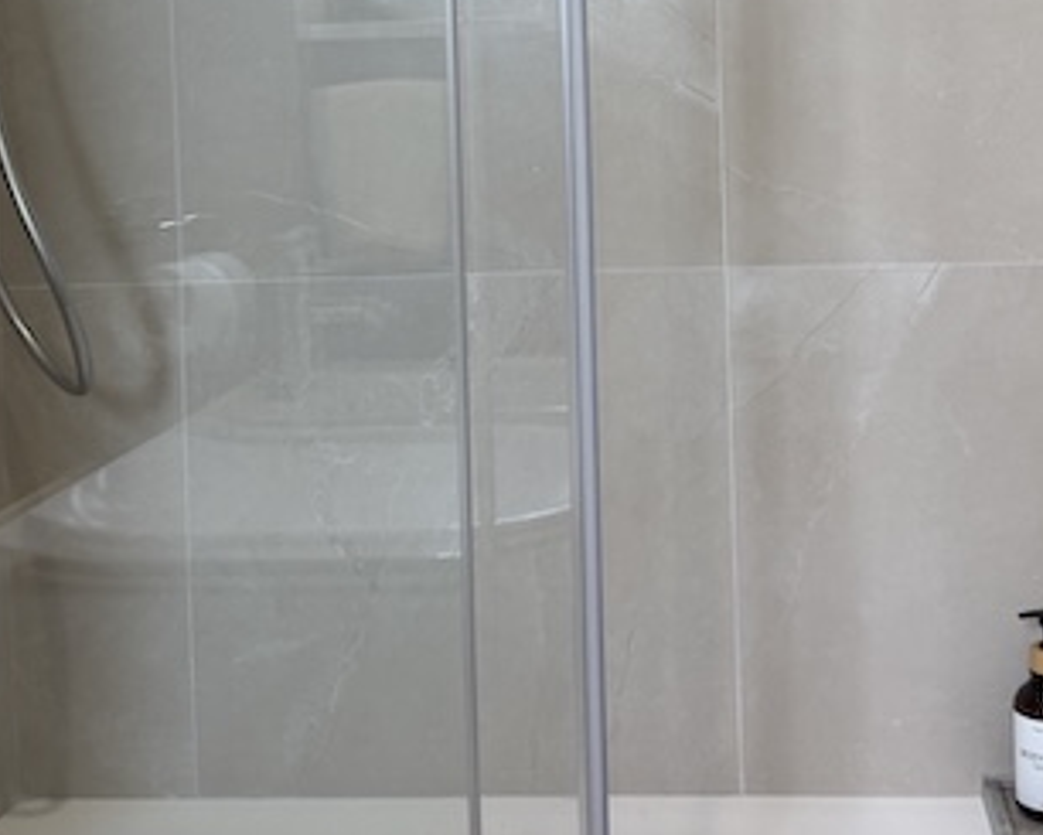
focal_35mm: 49
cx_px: 665
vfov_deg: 29.8
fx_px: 1513
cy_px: 112
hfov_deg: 37.8
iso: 125
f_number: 1.78
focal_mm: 6.76
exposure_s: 1/100
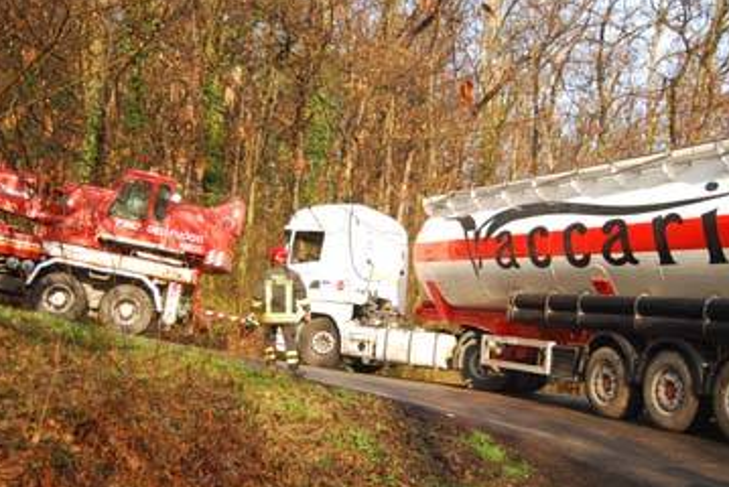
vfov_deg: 29.3
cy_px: 263
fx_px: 932
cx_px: 331
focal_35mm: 46
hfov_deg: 42.7
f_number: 3.8
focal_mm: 22
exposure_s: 1/500
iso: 400
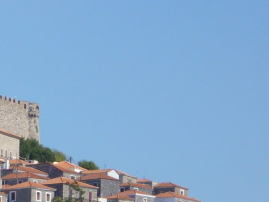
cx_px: -127
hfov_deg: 4.6
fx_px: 3335
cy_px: 315
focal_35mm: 429
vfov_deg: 3.5
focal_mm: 19.9
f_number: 5.8
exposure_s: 1/250
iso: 80
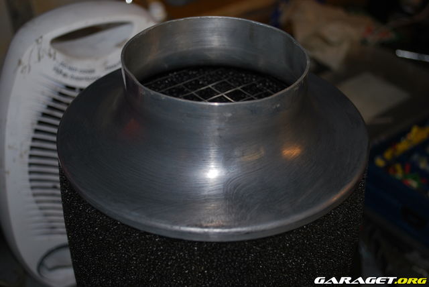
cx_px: 214
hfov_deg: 41.1
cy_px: 144
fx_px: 573
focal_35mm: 48
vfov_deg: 28.1
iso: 200
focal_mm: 32
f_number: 4.8
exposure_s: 1/60
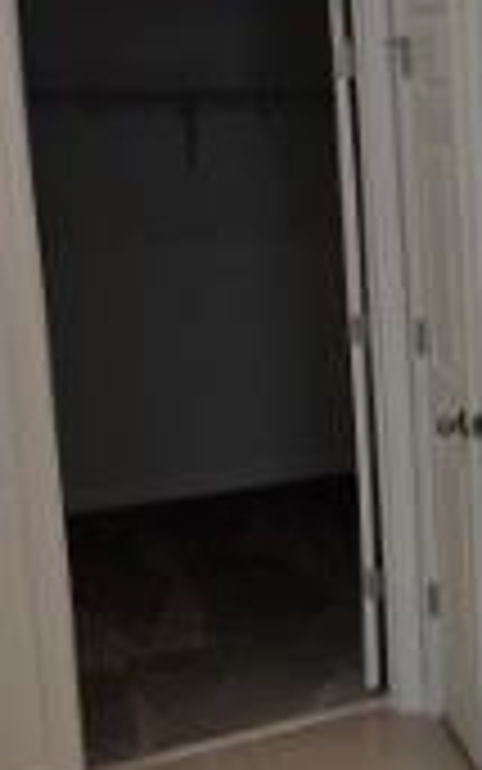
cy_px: 324
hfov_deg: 17.9
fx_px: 1281
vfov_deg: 33.4
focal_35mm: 61
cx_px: 818
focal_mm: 6.3
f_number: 1.7
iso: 20
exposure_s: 1/120
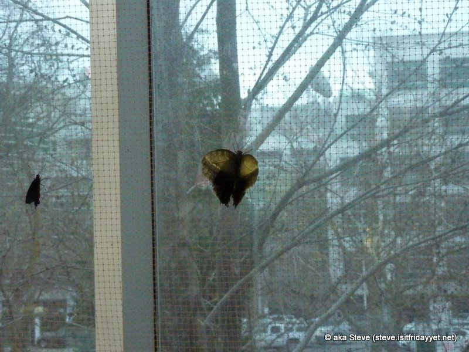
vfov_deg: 13.7
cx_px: 234
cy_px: 176
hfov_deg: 18.2
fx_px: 1463
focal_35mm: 108
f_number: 4.3
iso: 800
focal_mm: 14.7
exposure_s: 1/60
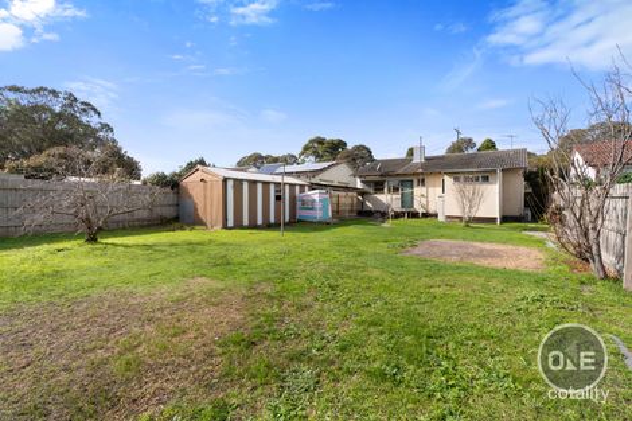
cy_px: 210
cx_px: 316
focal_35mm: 16
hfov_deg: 96.8
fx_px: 281
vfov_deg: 73.7
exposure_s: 1/400
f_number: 9
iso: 400
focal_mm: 16
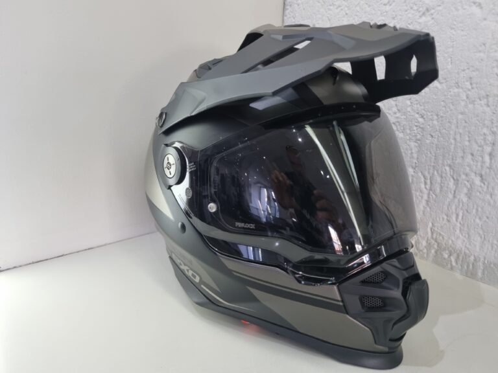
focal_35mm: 26
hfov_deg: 67.3
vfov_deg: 53.1
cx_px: 249
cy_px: 186
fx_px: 374
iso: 250
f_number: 1.8
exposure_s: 1/100
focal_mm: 5.4
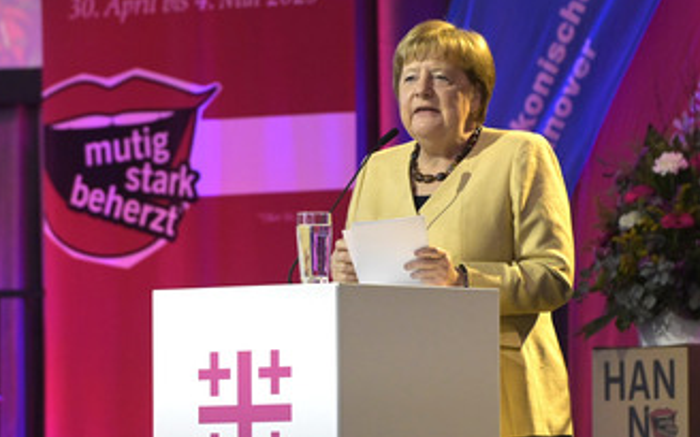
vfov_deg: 4.7
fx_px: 5342
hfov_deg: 7.5
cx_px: 364
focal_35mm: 280
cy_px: 226
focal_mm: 200
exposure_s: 1/800
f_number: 4.5
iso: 4000
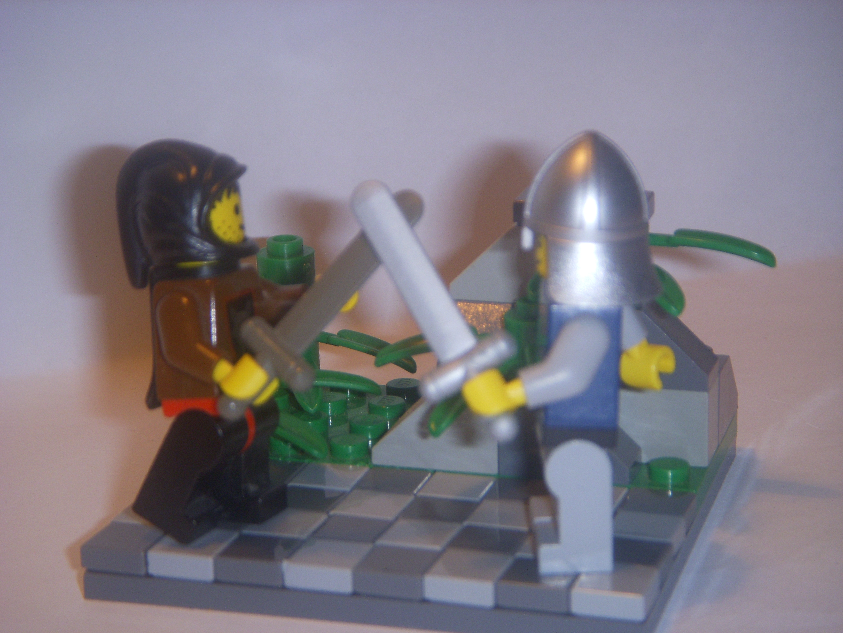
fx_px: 2776
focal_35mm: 114
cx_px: 422
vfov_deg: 13.0
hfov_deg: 17.3
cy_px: 316
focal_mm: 18.9
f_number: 4.2
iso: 100
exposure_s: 1/60
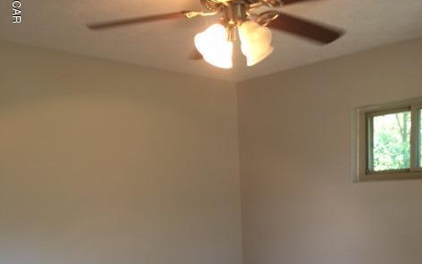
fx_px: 483
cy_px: 240
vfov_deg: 29.3
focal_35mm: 42
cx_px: 215
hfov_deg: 47.2
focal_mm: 4.15
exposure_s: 1/30
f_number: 2.2
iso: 80
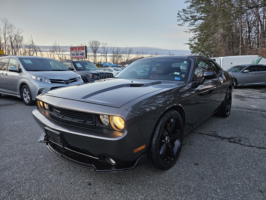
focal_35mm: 23
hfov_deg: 73.9
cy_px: 100
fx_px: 177
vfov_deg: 58.9
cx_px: 133
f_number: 1.8
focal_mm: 5.4
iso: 250
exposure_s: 1/180
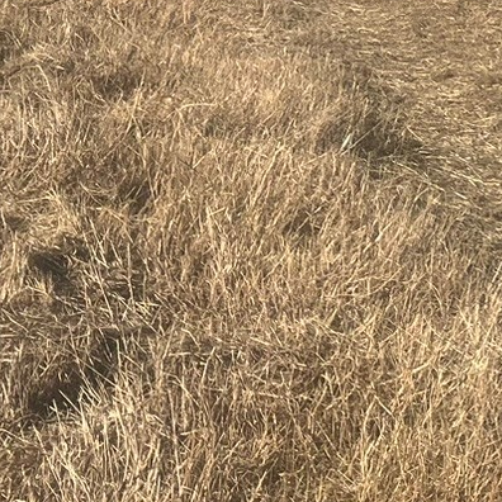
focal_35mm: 119
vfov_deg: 14.4
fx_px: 1952
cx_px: -84
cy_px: -19
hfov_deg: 14.2
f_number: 1.6
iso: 50
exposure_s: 1/4854
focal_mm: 5.1
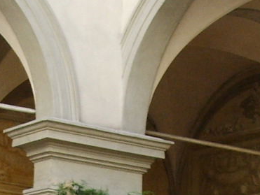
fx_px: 1263
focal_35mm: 168
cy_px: 309
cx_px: 98
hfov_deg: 11.7
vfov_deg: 8.6
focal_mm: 6.6
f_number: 3.5
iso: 120
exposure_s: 1/45
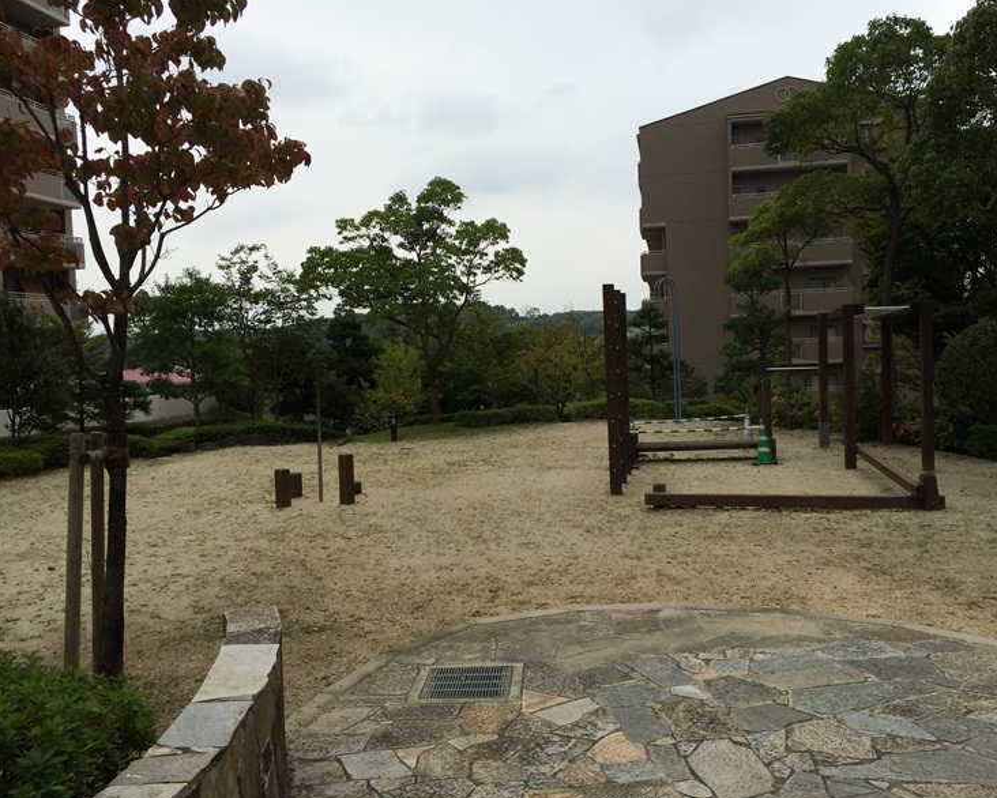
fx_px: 944
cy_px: 396
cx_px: 520
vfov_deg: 45.8
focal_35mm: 32
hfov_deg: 55.6
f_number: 2.2
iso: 32
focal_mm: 4.12
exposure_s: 1/1282
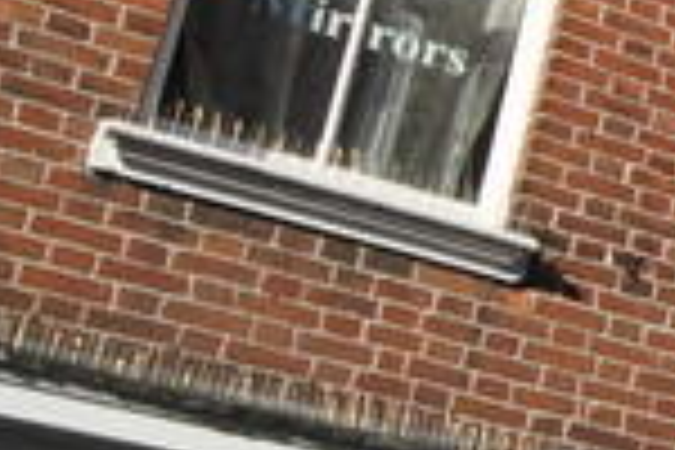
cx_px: 1606
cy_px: 322
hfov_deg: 12.3
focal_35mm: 133
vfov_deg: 10.3
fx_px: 2501
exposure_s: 1/200
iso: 100
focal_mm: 13
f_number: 8
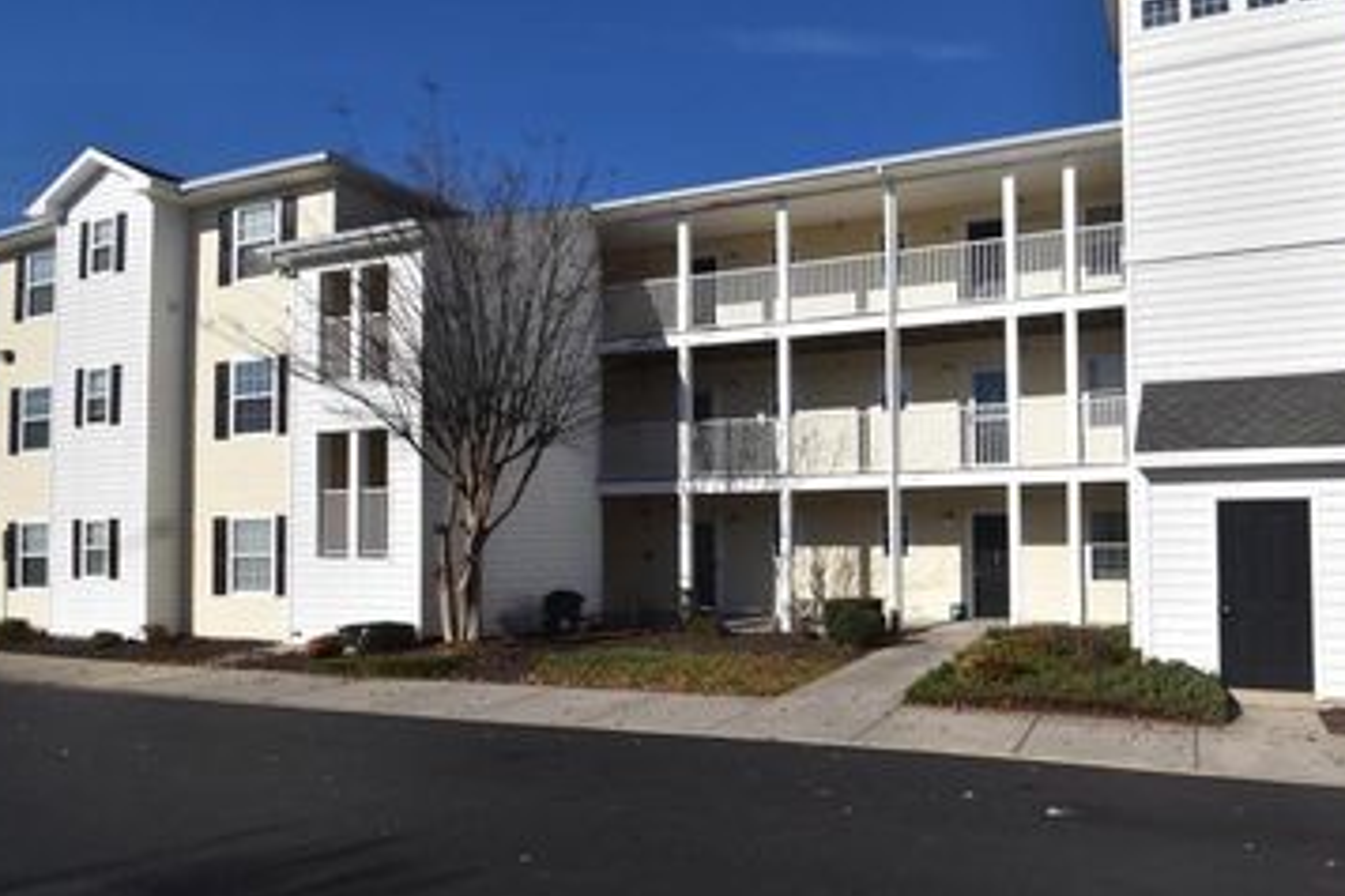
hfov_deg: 78.7
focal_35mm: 21
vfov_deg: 59.3
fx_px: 785
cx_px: 889
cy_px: 499
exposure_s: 1/500
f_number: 11
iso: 200
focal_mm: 10
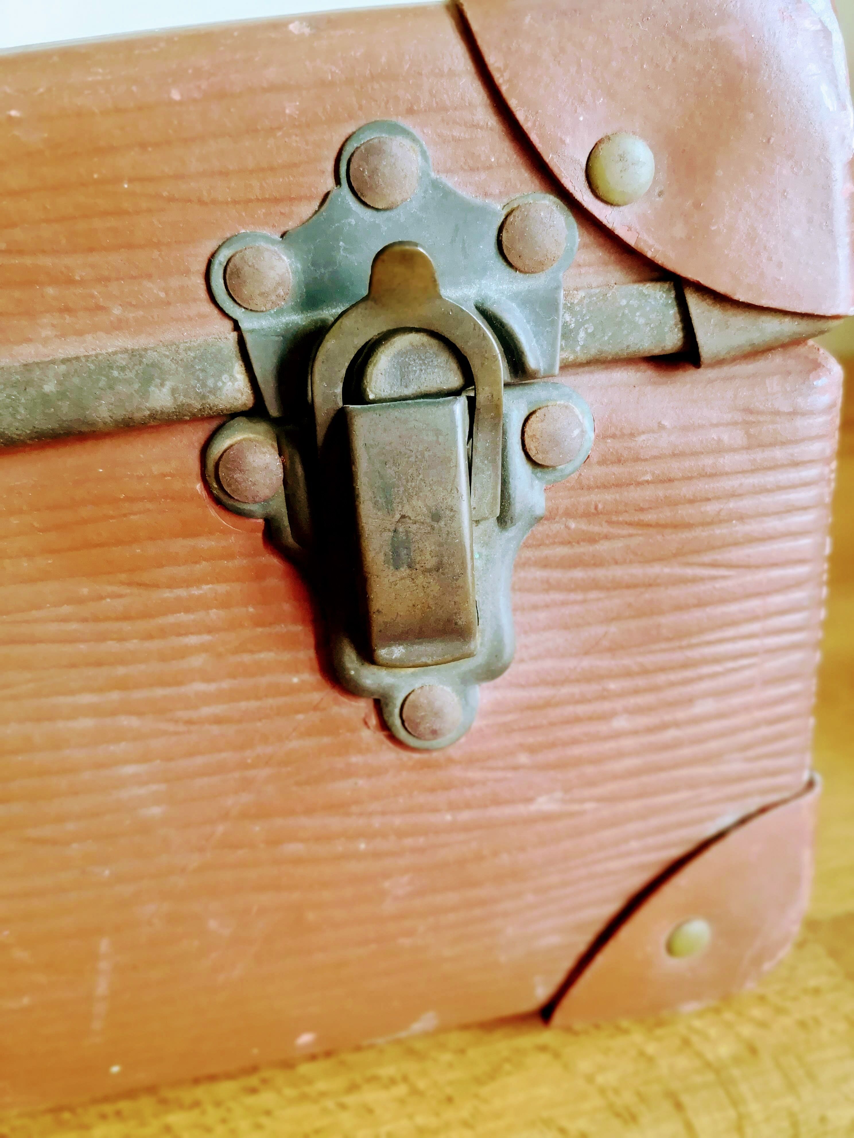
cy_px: 569
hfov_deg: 51.4
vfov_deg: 65.3
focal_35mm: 27
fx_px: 888
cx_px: 427
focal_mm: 3.95
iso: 320
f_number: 4
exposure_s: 1/33.3
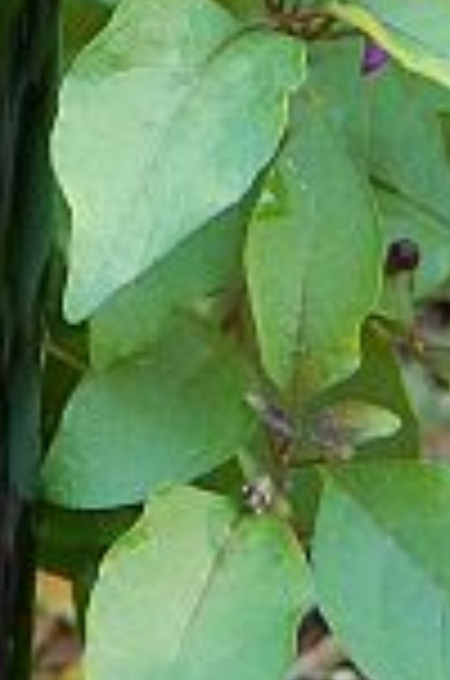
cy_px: -198
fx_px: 3390
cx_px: -252
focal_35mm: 180
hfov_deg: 7.4
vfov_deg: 11.2
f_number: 4
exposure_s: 1/60
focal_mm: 24
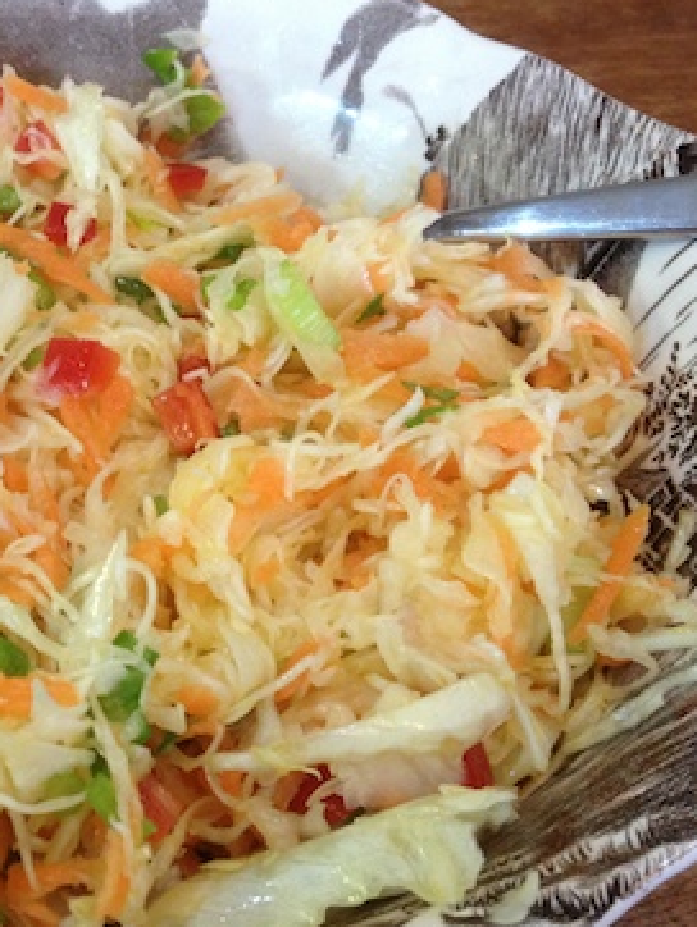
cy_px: 517
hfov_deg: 24.2
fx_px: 1555
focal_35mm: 58
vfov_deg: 33.2
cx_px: 18
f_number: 2.4
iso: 160
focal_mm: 4.28
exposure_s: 1/20
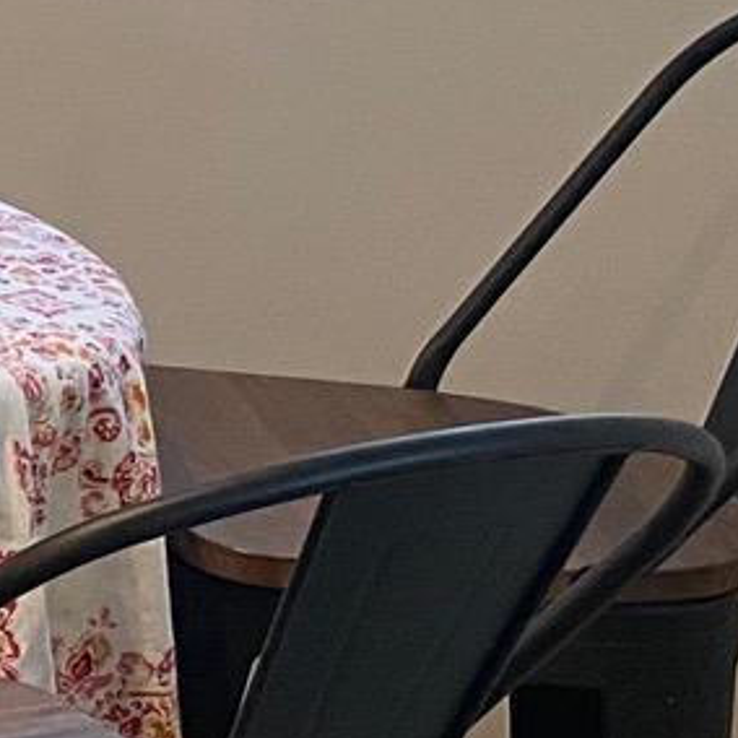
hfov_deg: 8.6
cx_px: -1541
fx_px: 4004
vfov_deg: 10.4
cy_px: -120
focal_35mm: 166
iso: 100
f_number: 1.8
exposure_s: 1/60
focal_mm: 4.25
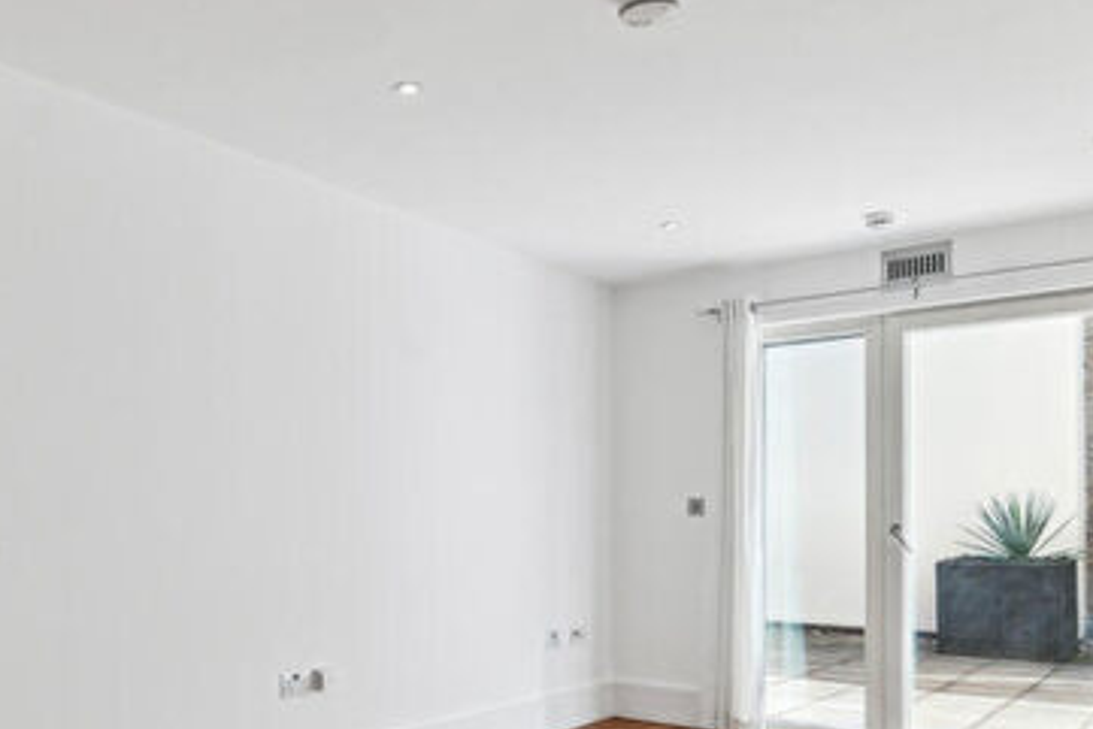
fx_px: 942
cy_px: 522
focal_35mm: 31
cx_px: 297
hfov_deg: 57.7
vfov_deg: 41.4
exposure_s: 1/80
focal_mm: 16
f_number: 11
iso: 400
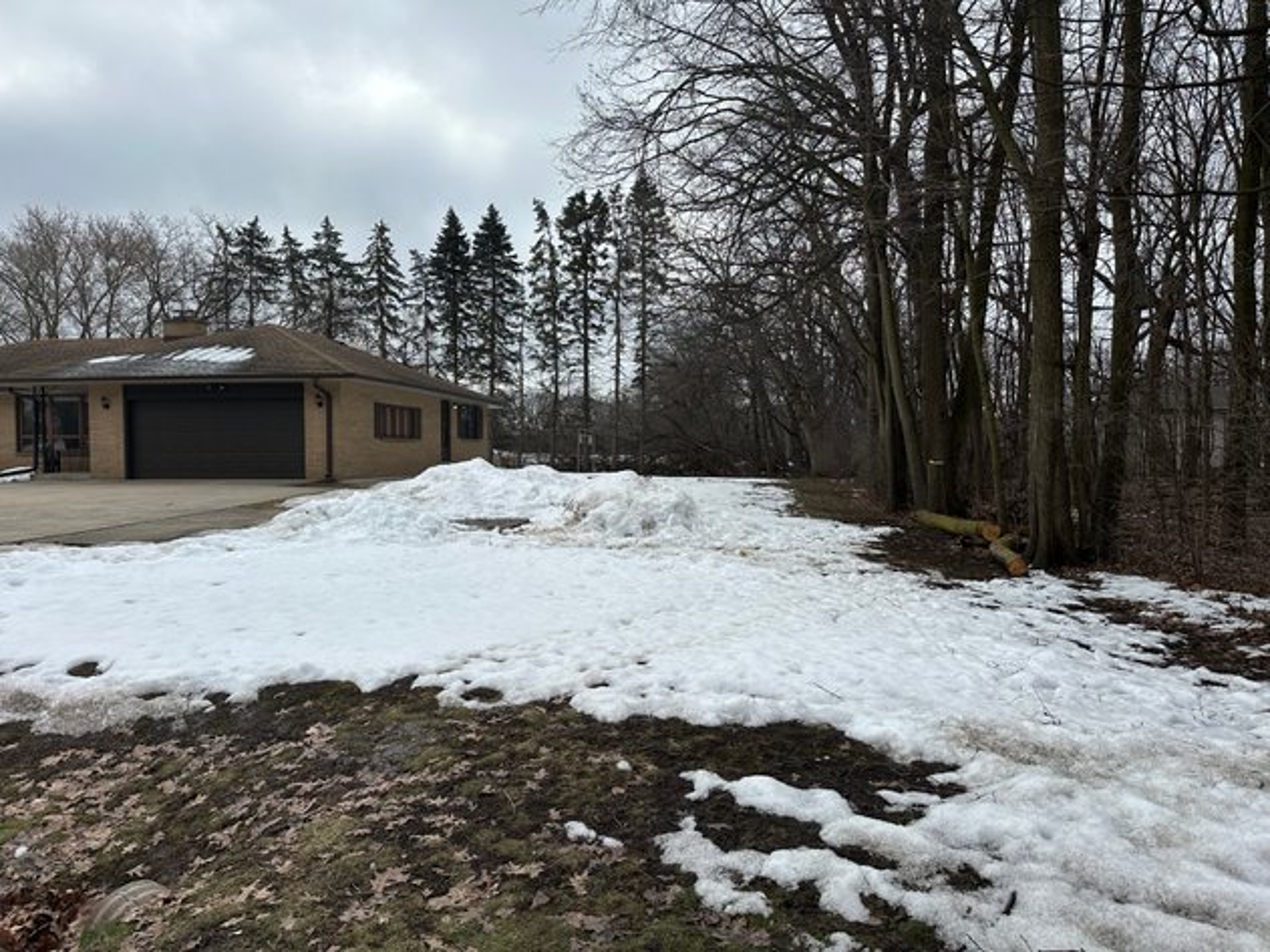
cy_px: 476
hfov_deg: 71.6
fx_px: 880
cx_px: 635
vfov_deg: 56.8
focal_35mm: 24
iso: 80
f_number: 1.78
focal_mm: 6.86
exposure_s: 1/4545
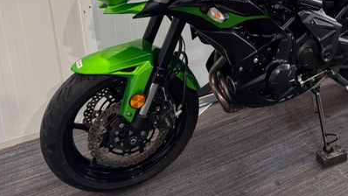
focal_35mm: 42
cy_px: -10
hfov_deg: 46.8
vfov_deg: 26.5
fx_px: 388
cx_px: 257
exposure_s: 1/50
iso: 250
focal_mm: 6.76
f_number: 1.78
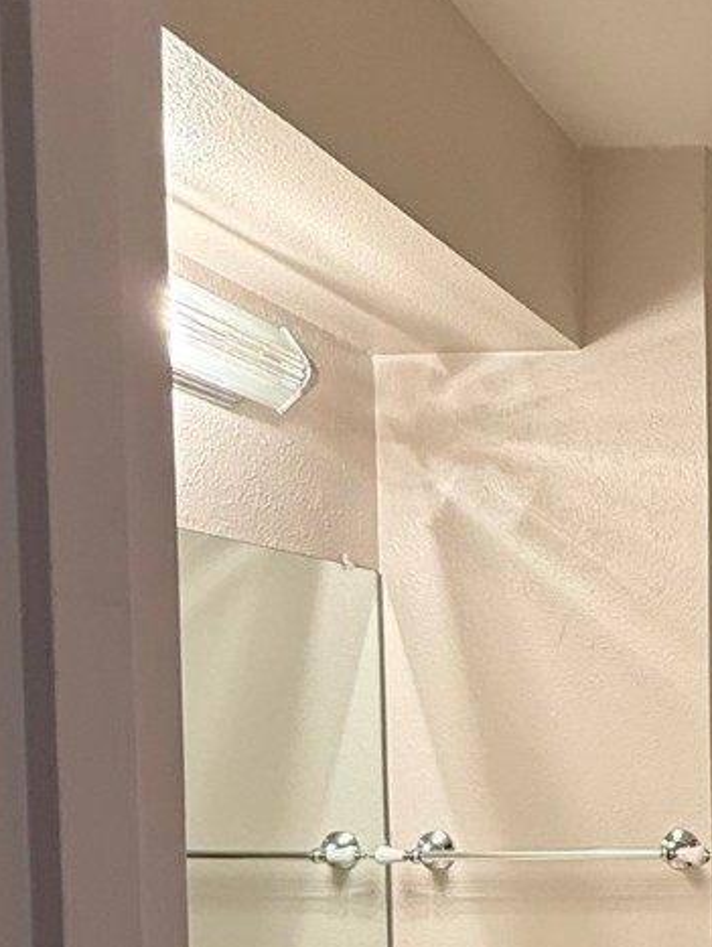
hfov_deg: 25.8
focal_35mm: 46
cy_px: 799
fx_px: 1260
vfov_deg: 39.1
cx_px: 986
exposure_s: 1/60
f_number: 2.2
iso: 200
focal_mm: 2.22
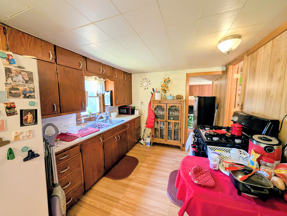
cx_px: 144
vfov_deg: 94.6
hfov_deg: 110.5
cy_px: 108
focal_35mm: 12
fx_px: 100
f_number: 1.7
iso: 76
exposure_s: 1/30
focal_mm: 2.02
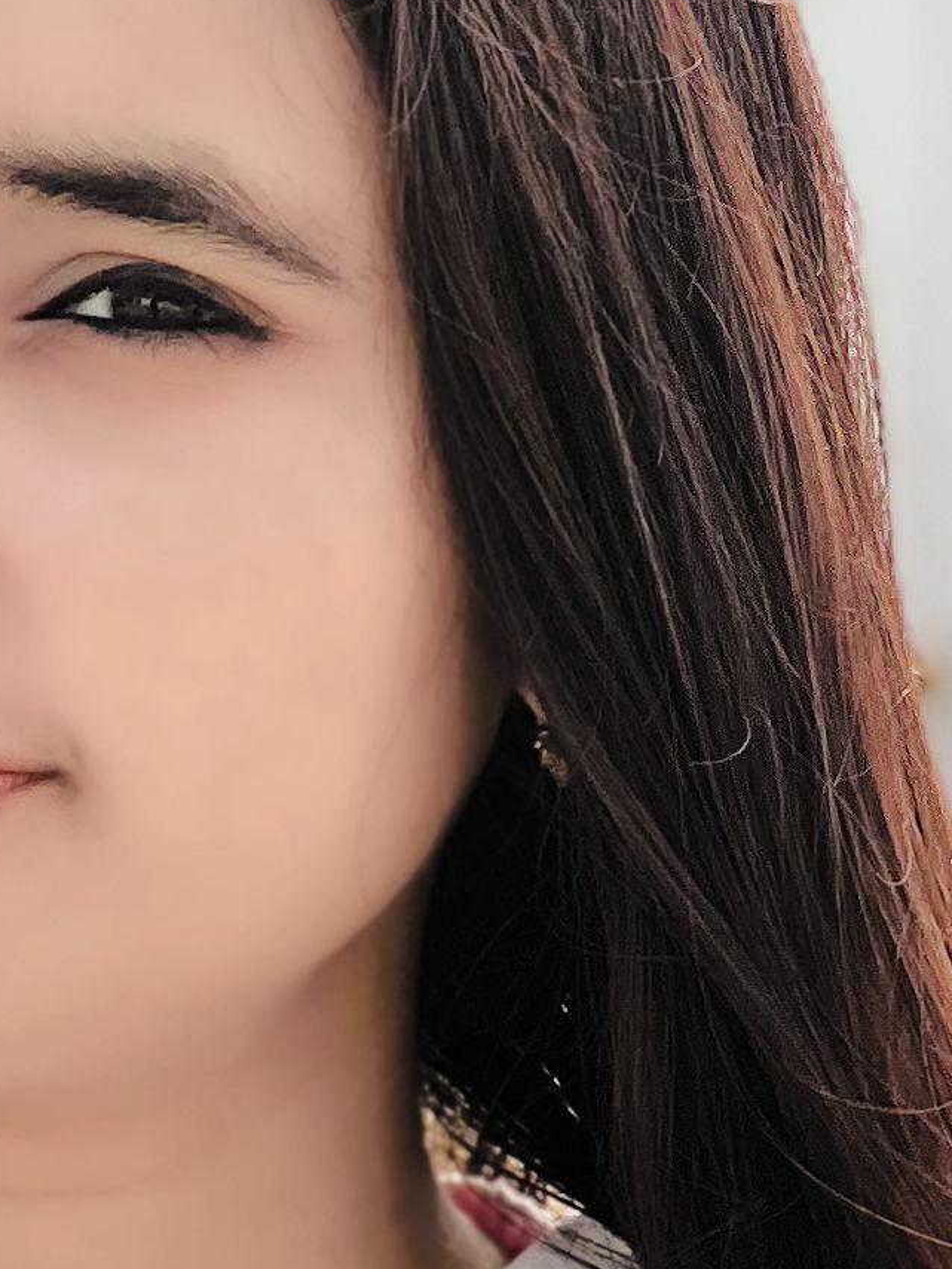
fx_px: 13314
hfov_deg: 4.1
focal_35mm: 363
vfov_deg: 5.4
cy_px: 1913
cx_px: 251
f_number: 2.8
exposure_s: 1/184
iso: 25
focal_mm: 9
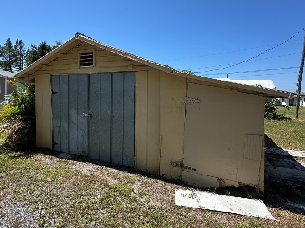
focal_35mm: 21
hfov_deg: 78.9
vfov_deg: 63.3
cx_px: 142
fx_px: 185
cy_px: 104
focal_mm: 2.22
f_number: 2.2
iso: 40
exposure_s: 1/1171
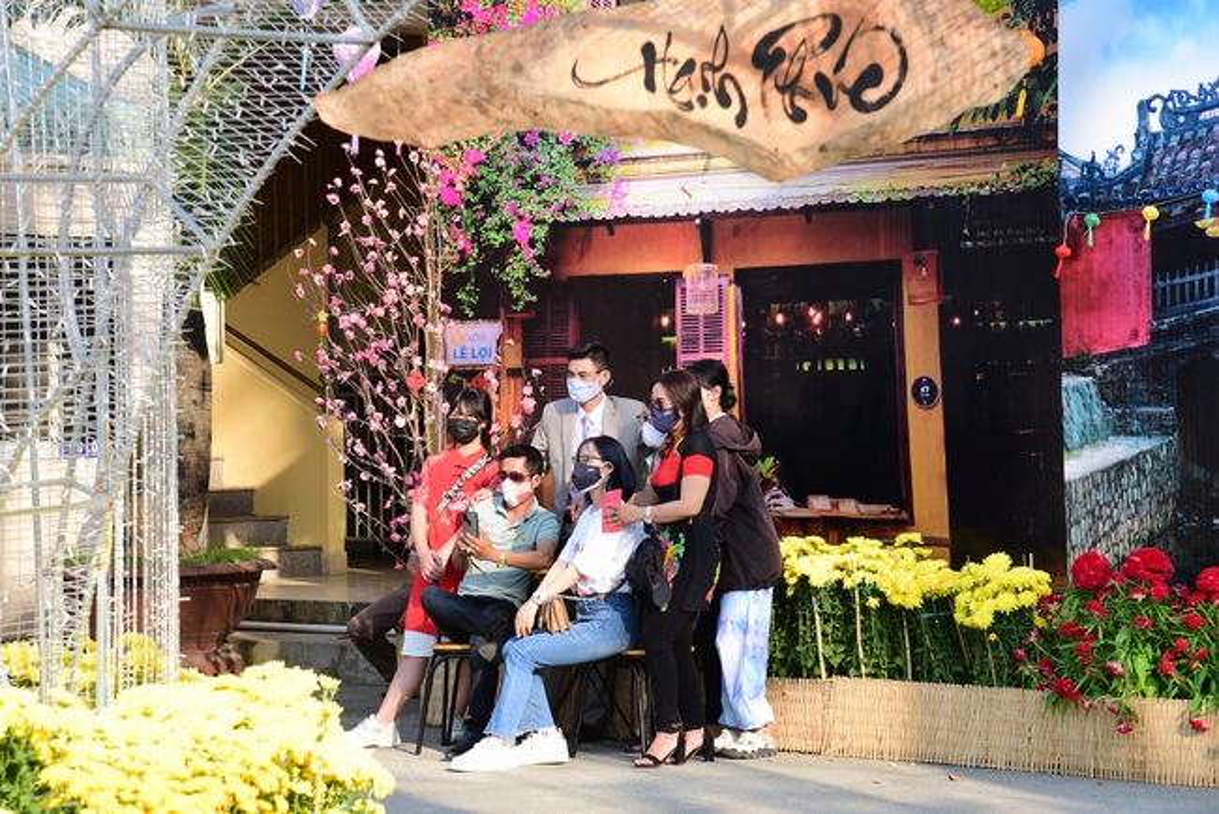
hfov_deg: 17.1
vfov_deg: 11.4
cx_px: 610
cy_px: 407
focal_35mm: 120
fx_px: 4065
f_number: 10
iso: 320
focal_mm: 120
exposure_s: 1/100
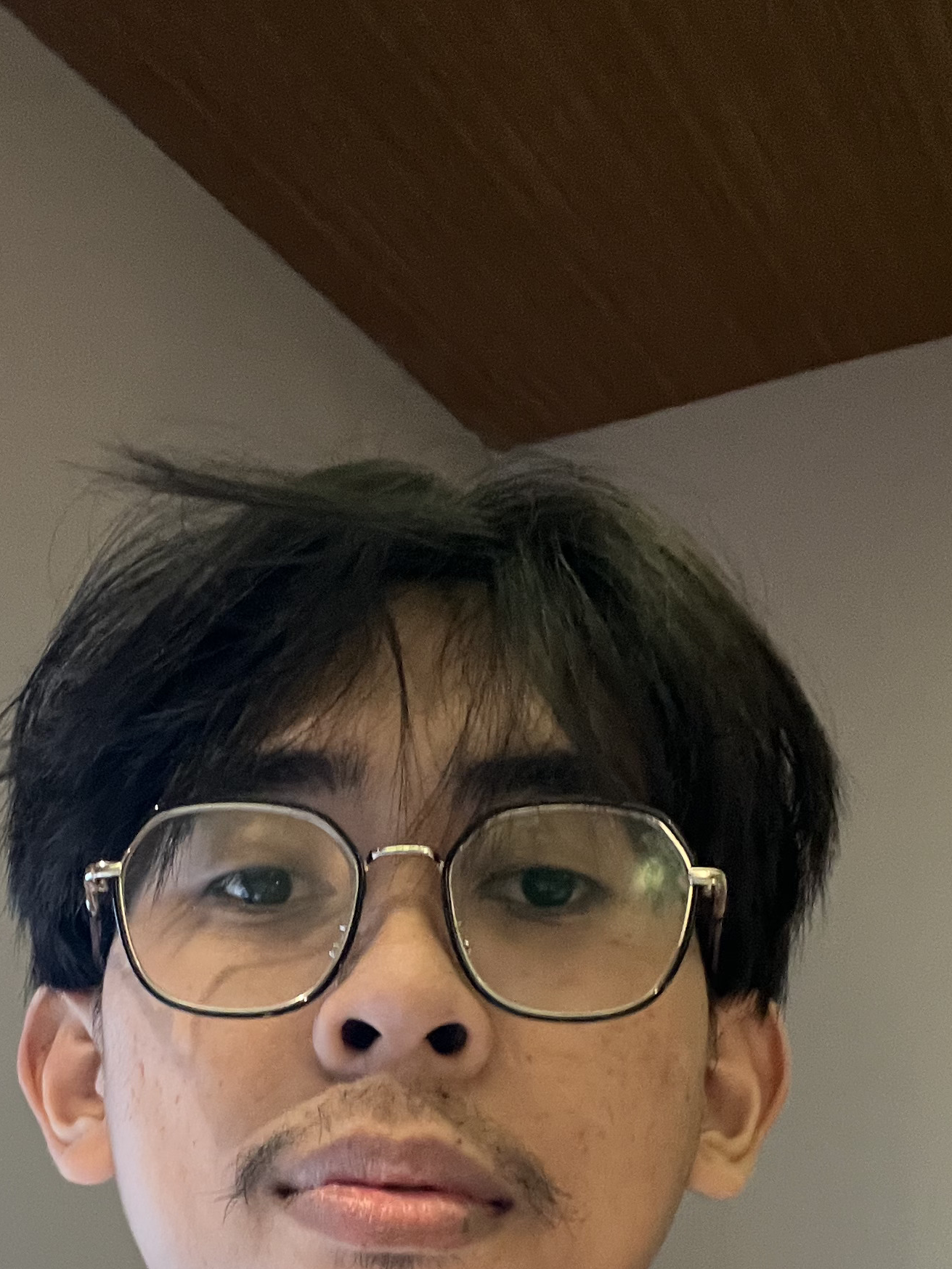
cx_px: 322
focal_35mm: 53
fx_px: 1943
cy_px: 1109
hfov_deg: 27.4
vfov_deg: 34.4
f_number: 2.2
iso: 640
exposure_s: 1/17
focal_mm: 2.71
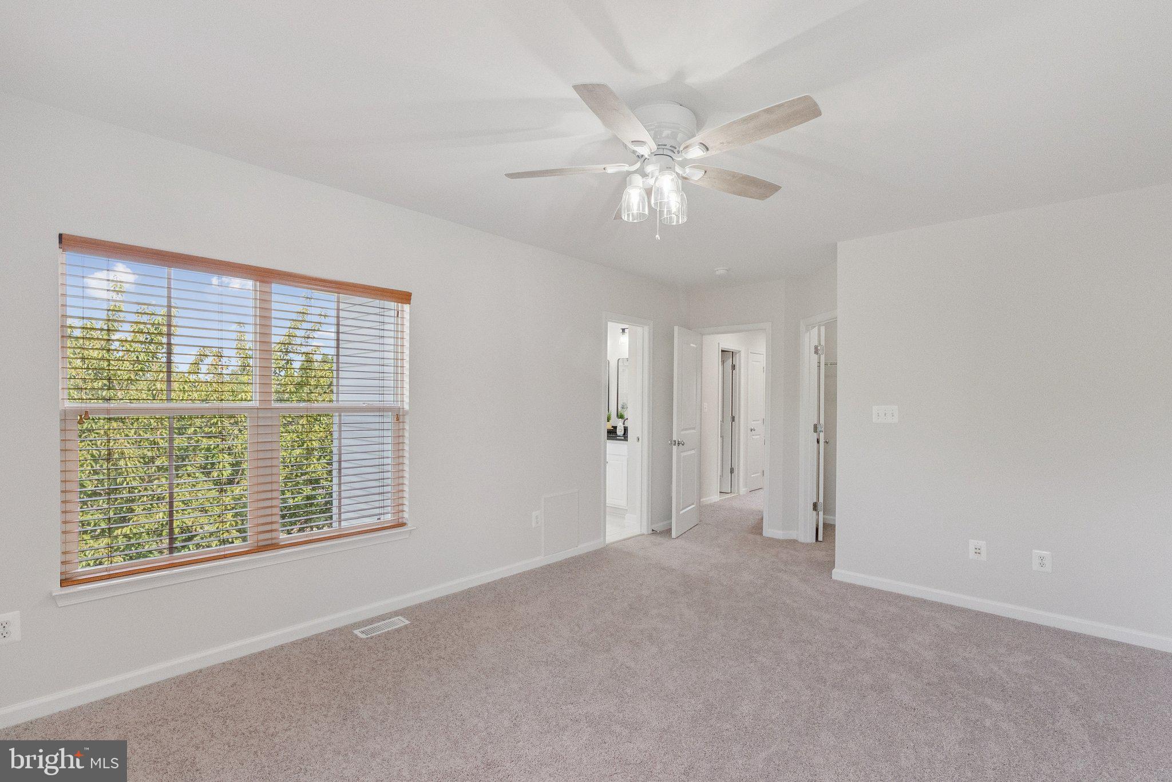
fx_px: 521
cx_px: 586
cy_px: 391
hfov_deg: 96.7
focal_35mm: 16
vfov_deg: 73.8
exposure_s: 1/160
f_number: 10
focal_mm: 16
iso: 5000
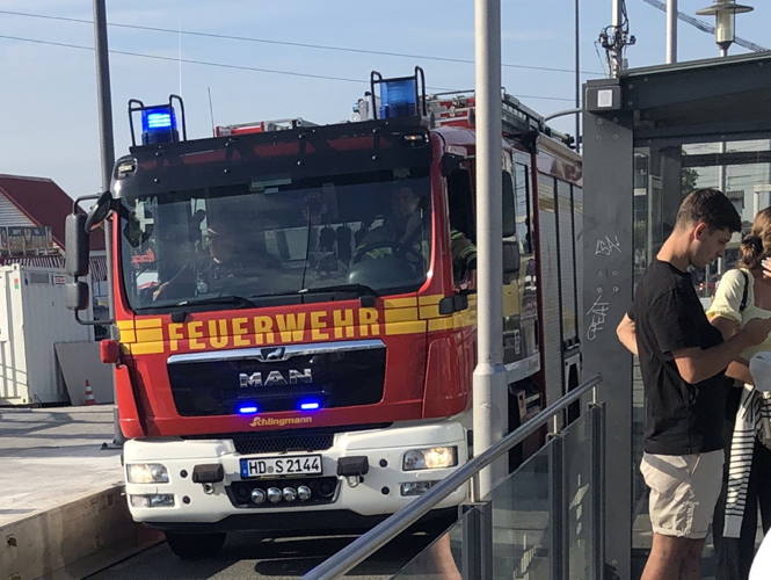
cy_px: 290
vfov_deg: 49.8
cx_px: 386
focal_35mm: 28
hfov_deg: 63.4
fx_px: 624
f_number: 1.8
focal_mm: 3.99
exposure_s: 1/1919
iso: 20
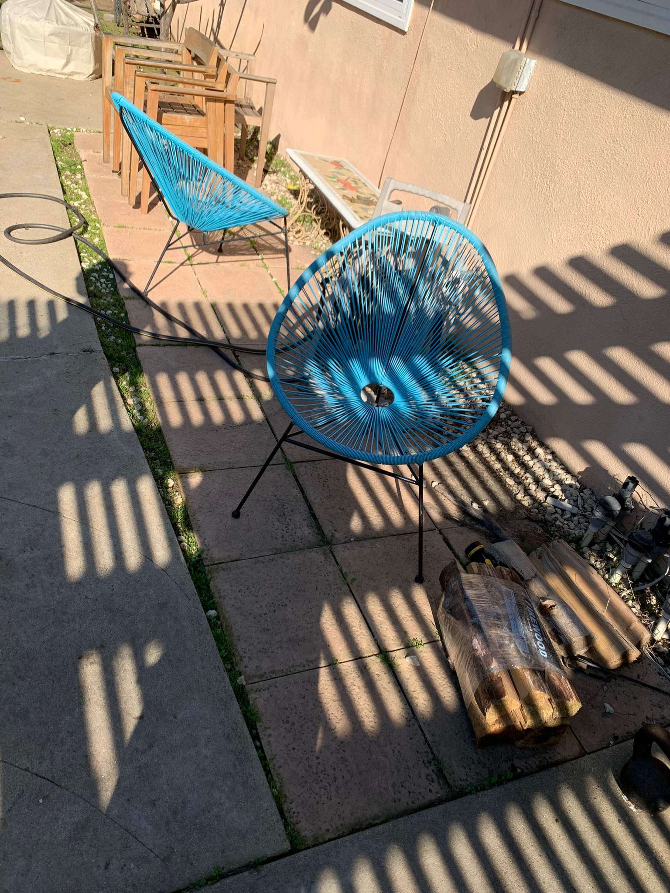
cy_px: 446
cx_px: 335
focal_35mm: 26
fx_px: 671
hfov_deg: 53.1
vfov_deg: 67.3
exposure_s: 1/1585
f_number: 1.8
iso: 25
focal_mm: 4.25
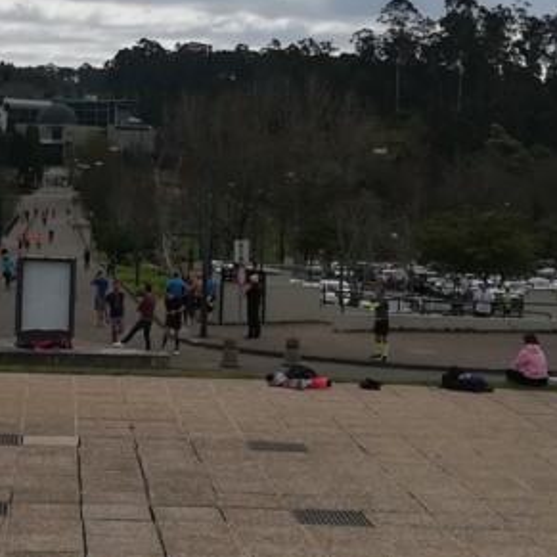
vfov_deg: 19.7
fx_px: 1602
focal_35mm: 88
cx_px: 109
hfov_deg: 19.5
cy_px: 210
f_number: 2.2
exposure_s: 1/1808
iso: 50
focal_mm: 3.83
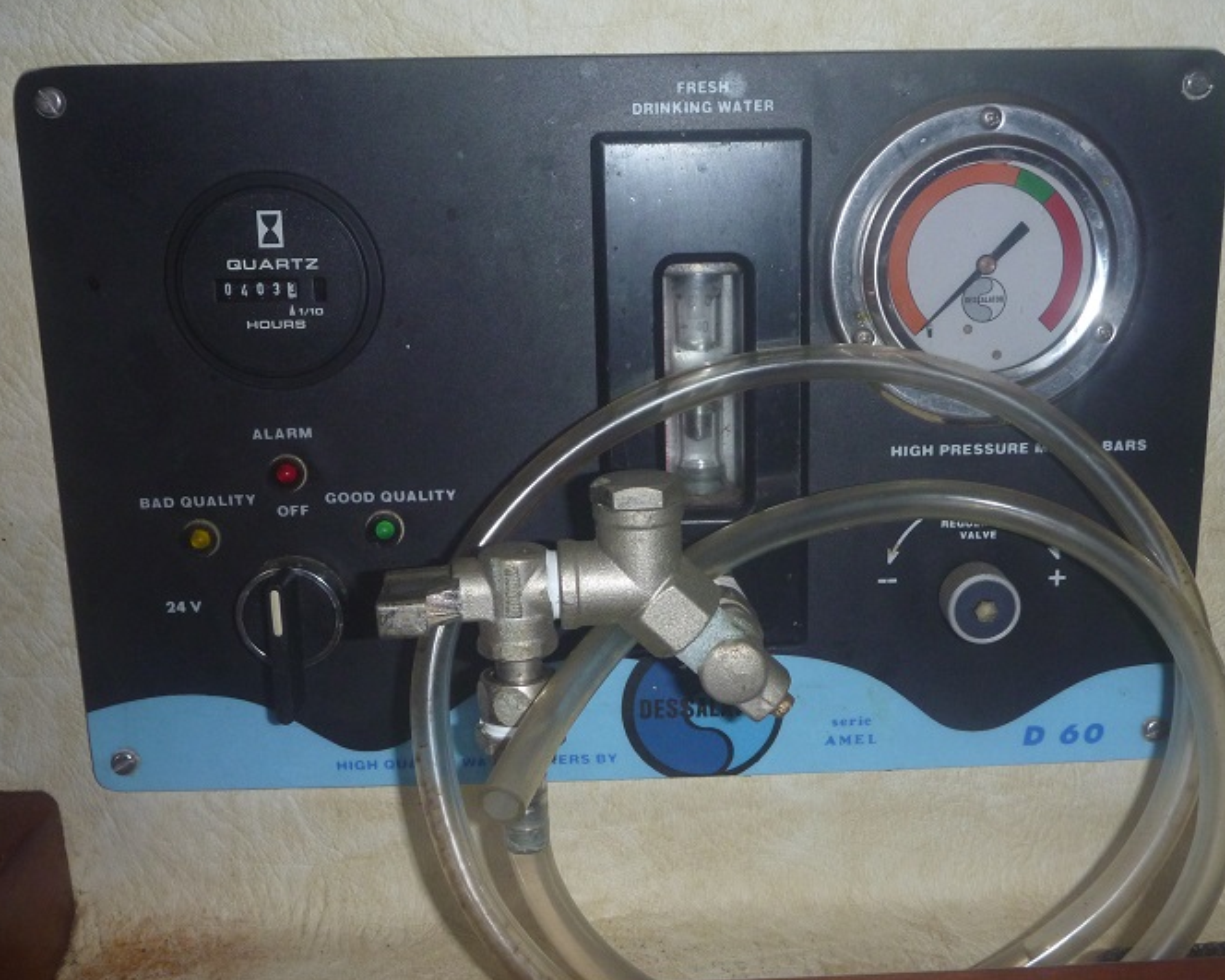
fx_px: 1450
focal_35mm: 40
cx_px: 644
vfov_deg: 37.3
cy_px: 508
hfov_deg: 45.8
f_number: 3.7
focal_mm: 6
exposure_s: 1/30
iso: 160
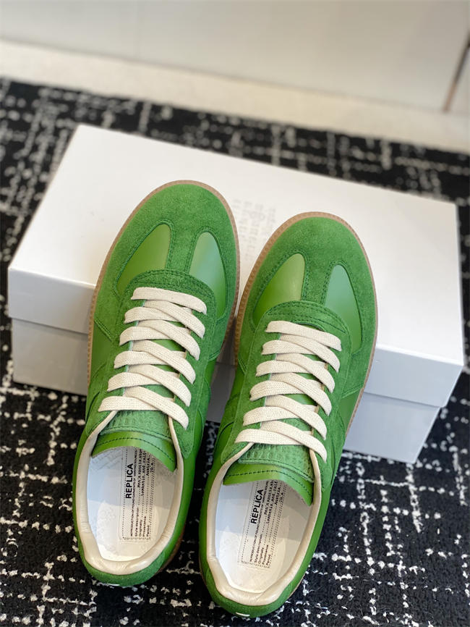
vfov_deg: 36.8
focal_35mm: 52
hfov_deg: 28.0
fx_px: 941
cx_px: 235
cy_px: 314
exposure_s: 1/122
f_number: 2
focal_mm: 6
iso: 64
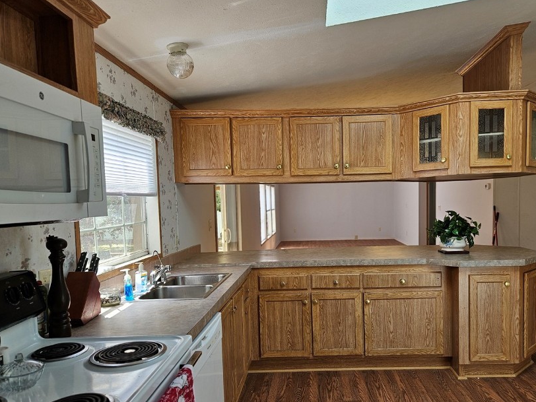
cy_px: 238
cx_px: 302
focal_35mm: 29
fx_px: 449
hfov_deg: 61.4
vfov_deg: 48.0
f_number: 1.8
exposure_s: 1/120
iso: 32
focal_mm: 5.4
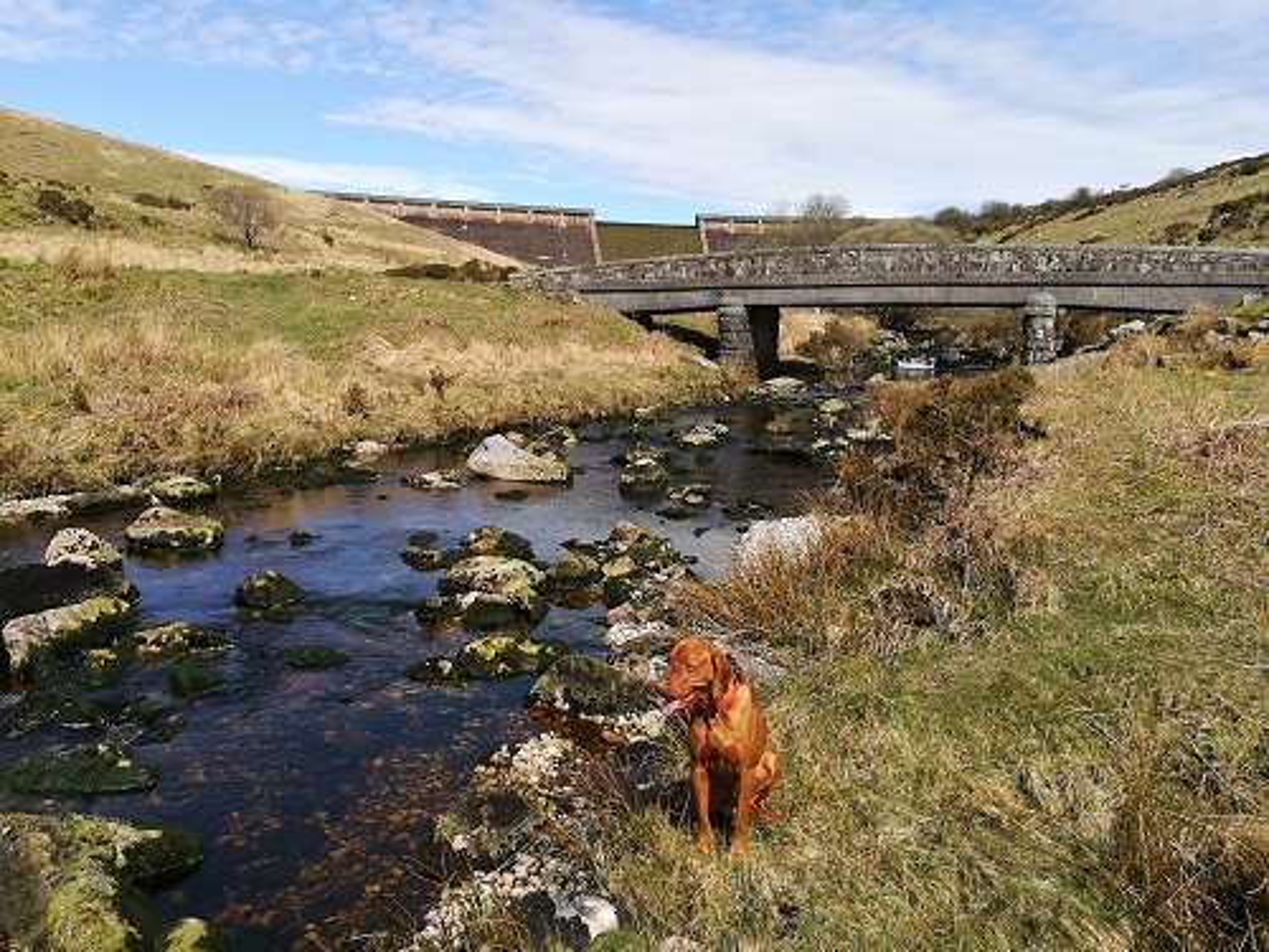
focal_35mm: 26
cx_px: 634
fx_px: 953
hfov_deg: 67.3
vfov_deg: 53.1
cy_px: 476
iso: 50
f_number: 2.2
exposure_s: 1/1133
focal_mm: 3.83
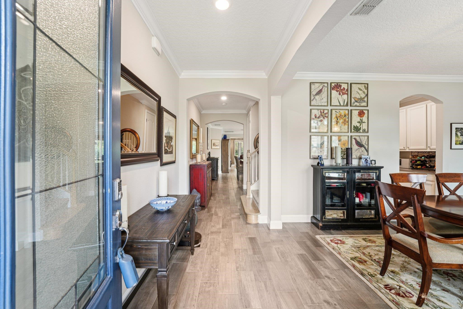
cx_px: 232
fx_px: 180
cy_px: 154
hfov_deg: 104.3
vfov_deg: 81.2
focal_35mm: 14
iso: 100
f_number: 9
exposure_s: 1/1.25
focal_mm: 14
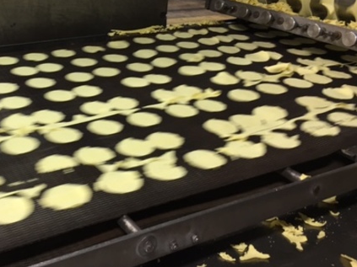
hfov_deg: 38.4
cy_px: 69
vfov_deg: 29.8
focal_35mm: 48
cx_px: 78
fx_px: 495
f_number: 2.2
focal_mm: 4.15
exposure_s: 1/33
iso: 100
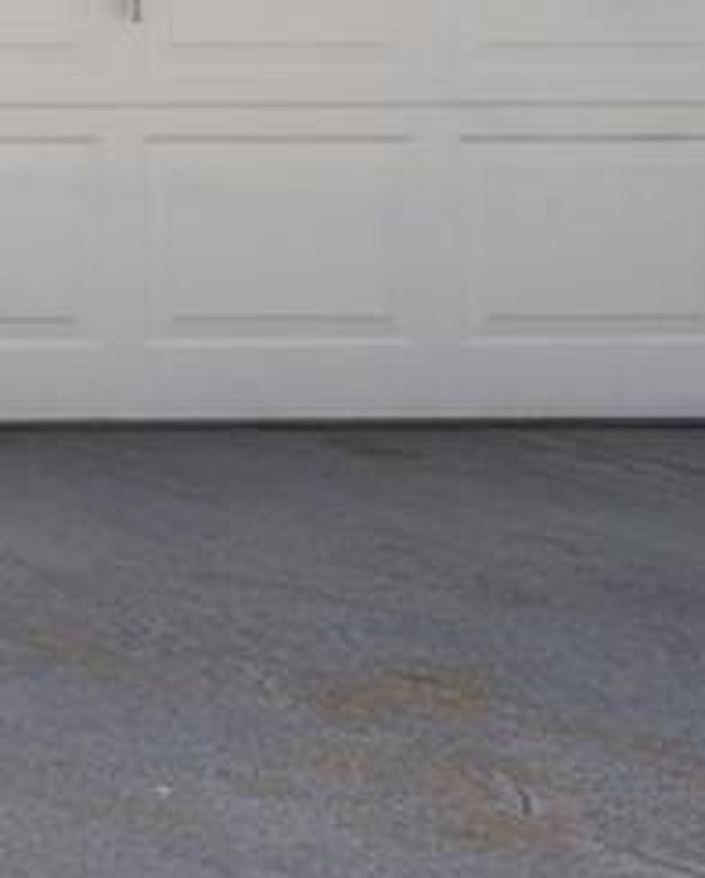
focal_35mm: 86
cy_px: -164
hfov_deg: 8.2
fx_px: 2237
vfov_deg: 20.8
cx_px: -2101
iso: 250
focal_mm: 14
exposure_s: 1/50
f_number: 9
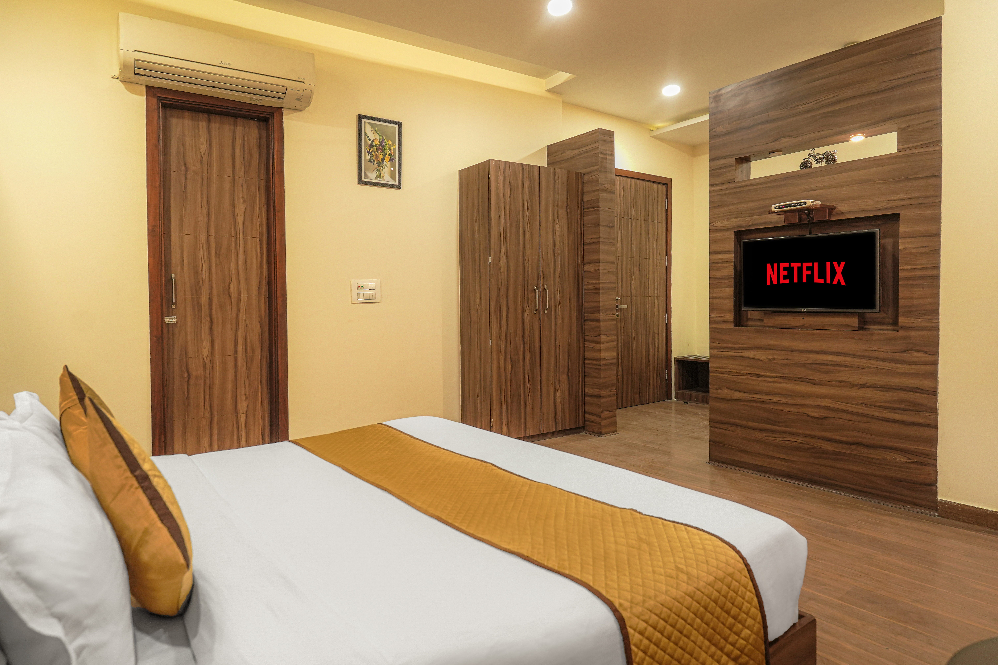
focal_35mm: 22
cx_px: 457
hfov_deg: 78.4
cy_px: 314
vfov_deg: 57.2
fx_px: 610
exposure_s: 1/25
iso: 1250
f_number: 4
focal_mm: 19
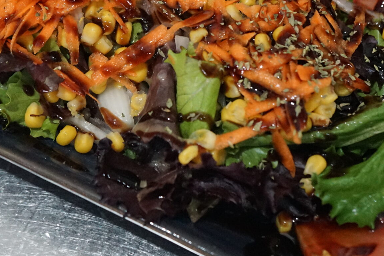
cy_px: 53
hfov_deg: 24.2
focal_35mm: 84
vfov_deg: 16.2
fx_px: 896
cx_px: 182
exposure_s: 1/160
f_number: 4
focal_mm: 38
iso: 6400
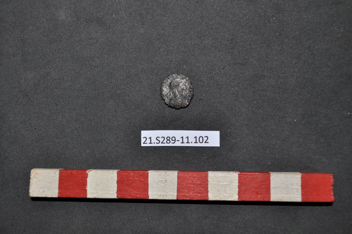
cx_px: 176
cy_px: 117
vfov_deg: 29.8
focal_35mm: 45
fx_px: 439
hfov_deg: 43.7
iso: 200
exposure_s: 1/125
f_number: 5.6
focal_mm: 30
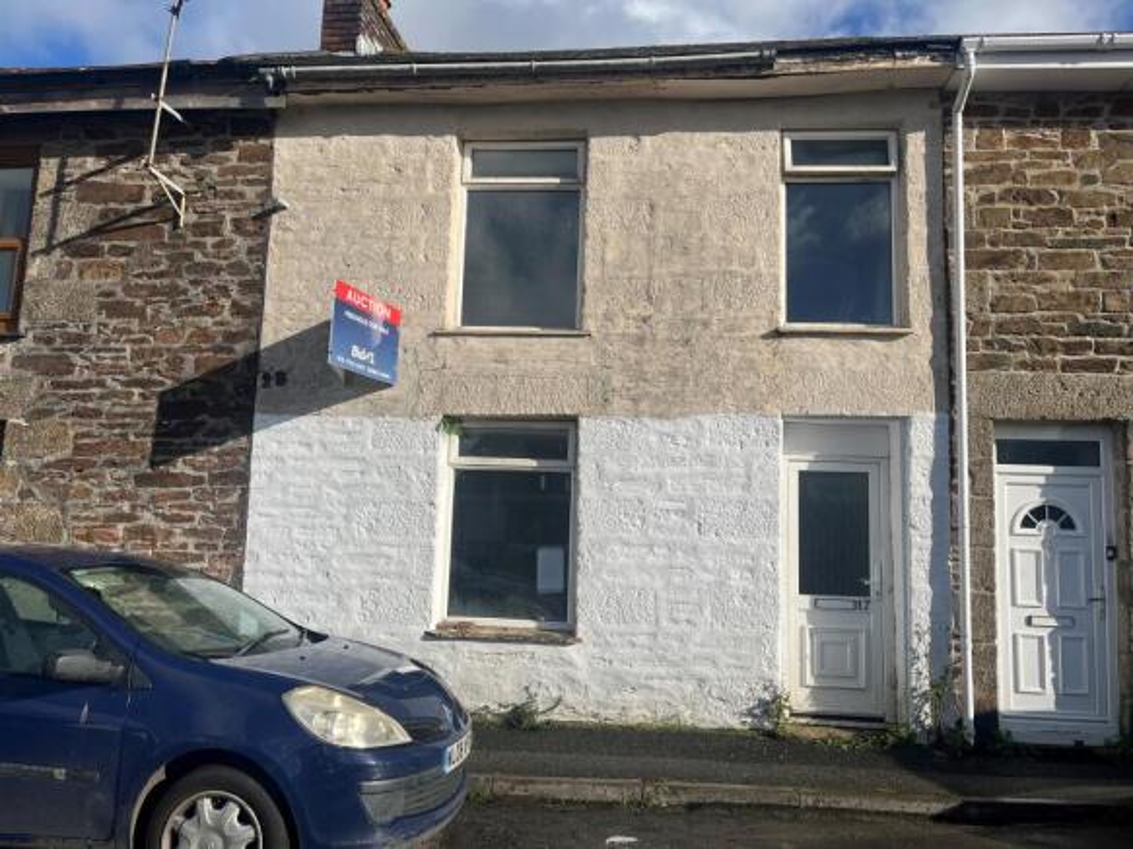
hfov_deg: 67.3
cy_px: 424
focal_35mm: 26
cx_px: 566
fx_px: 851
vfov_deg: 53.0
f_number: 1.6
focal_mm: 5.1
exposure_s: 1/6494
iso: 50
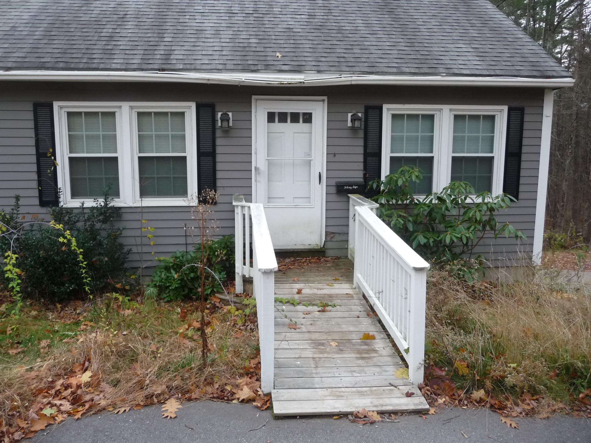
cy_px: 222
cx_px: 296
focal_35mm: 28
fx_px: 478
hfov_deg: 63.4
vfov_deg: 49.7
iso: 200
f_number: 3.3
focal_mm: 4.7
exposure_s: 1/100
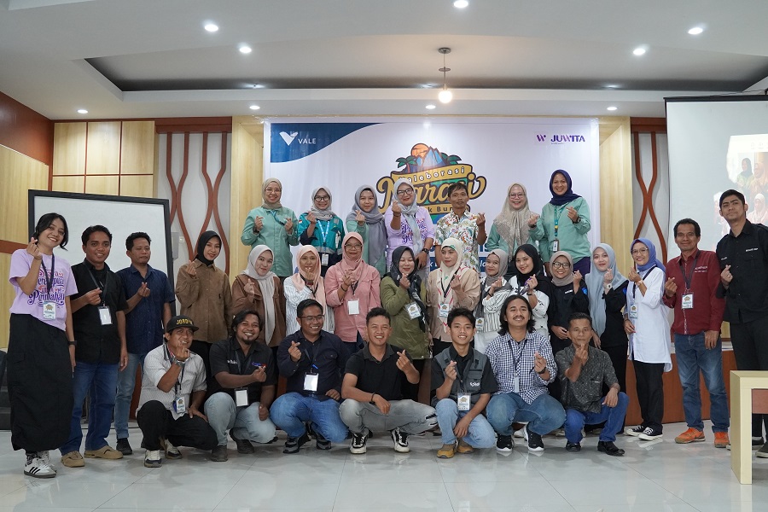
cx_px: 384
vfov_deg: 36.9
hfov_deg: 53.1
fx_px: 768
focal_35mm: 36
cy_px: 256
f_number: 4
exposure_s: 1/160
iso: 3200
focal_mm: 24
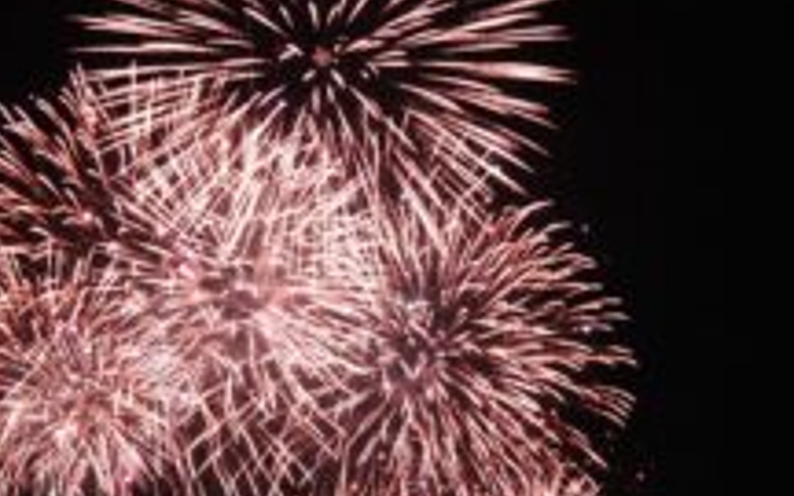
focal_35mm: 95
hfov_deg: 21.8
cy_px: 364
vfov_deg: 13.7
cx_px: 312
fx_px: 2056
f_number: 4
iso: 3200
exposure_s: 1/80
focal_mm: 15.31
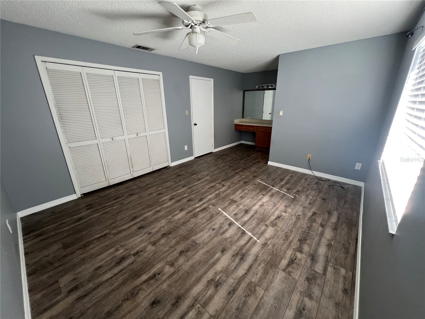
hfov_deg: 106.2
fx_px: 160
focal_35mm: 13
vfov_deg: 89.9
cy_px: 160
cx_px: 212
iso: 250
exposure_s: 1/73
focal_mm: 1.57
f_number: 1.8
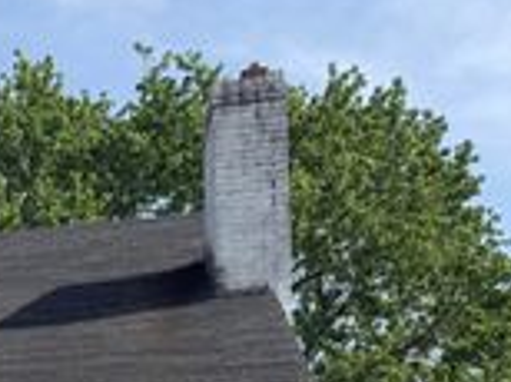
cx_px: -282
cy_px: 550
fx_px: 1150
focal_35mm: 78
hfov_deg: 20.8
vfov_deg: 17.2
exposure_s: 1/4167
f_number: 1.78
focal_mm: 6.76
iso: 80
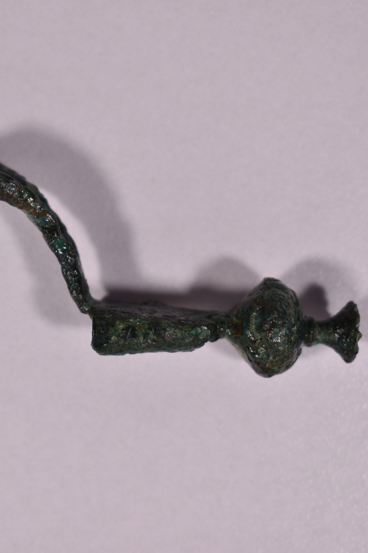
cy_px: 275
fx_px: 1395
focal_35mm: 91
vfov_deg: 22.4
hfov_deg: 15.0
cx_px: 112
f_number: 5
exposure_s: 1/60
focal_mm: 40
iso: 100
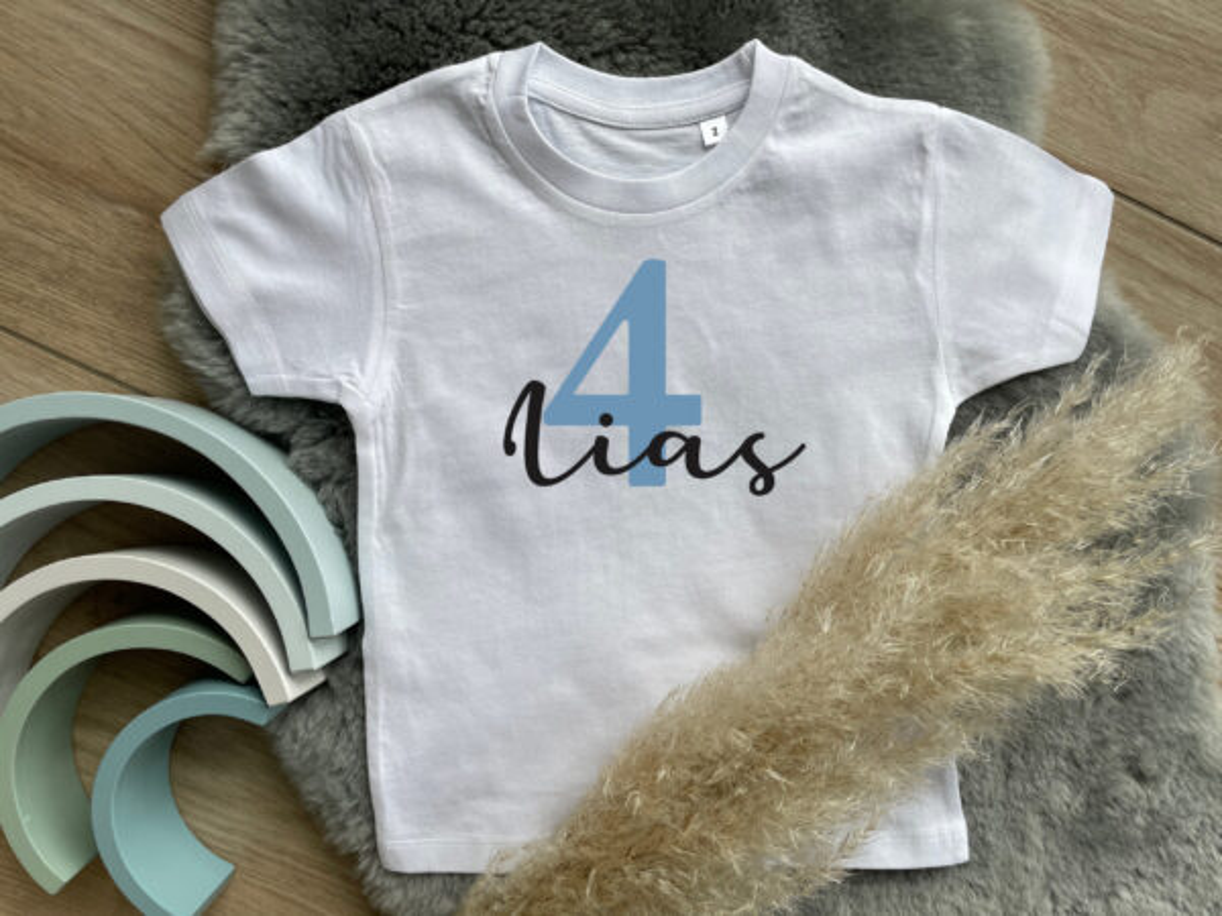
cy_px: 458
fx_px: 918
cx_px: 611
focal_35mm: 26
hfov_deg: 67.3
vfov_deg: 53.1
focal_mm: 4.2
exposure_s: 1/100
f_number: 1.6
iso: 40
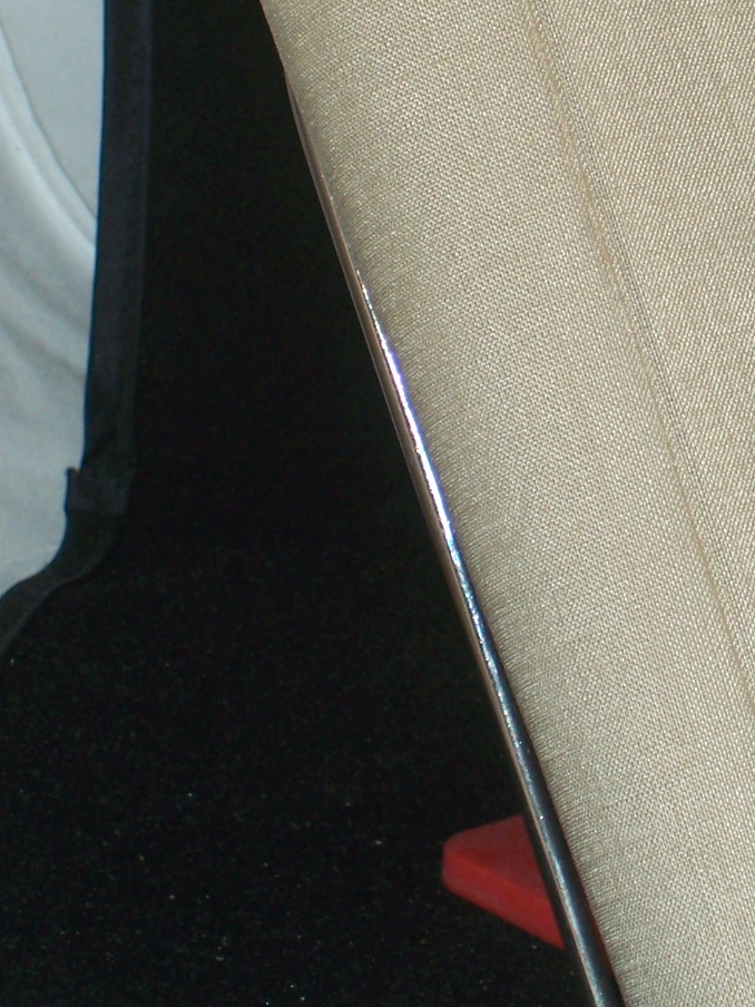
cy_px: 178
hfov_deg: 6.4
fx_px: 6718
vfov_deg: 8.6
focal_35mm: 231
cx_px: 794
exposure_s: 1/100
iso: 80
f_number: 4.6
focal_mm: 16.8
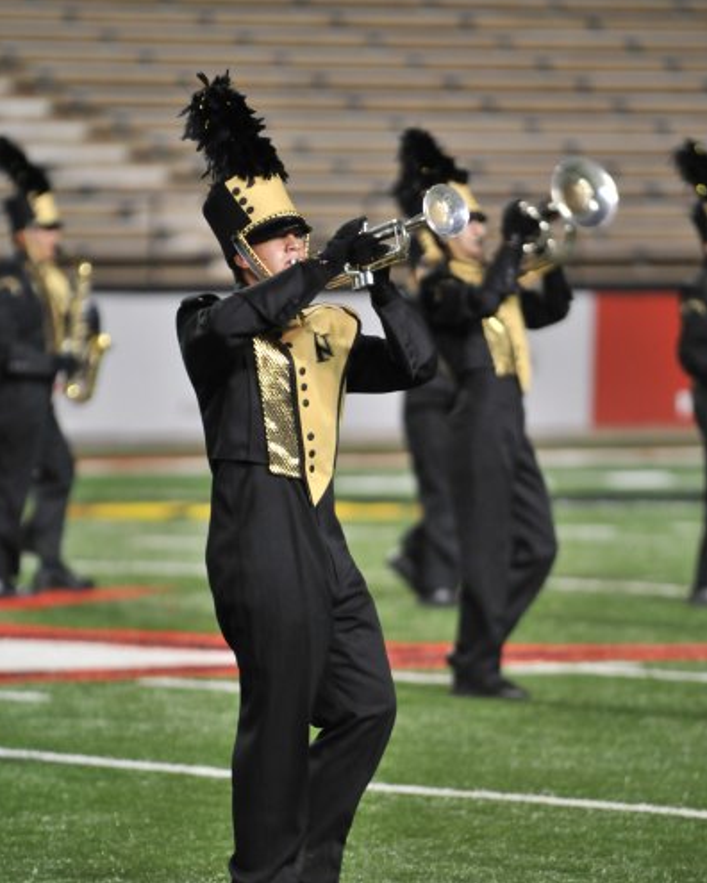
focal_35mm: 341
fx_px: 8919
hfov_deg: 4.5
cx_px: 353
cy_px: 519
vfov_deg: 5.7
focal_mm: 200
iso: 800
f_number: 2.8
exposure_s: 1/200
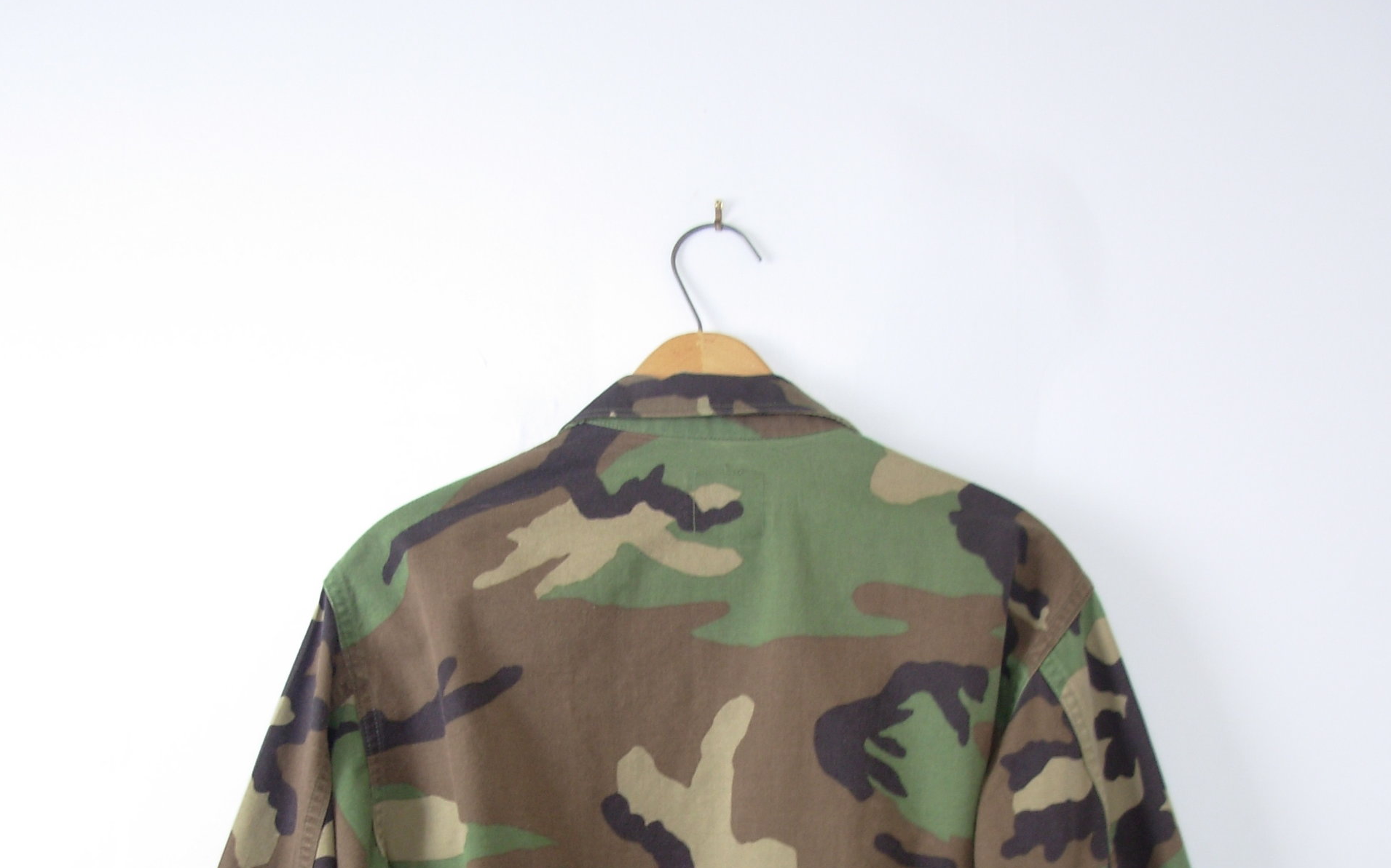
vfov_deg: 22.9
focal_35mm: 54
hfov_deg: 37.5
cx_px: 698
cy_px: 883
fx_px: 2047
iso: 50
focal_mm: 6.3
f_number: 2.9
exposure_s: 1/9.2
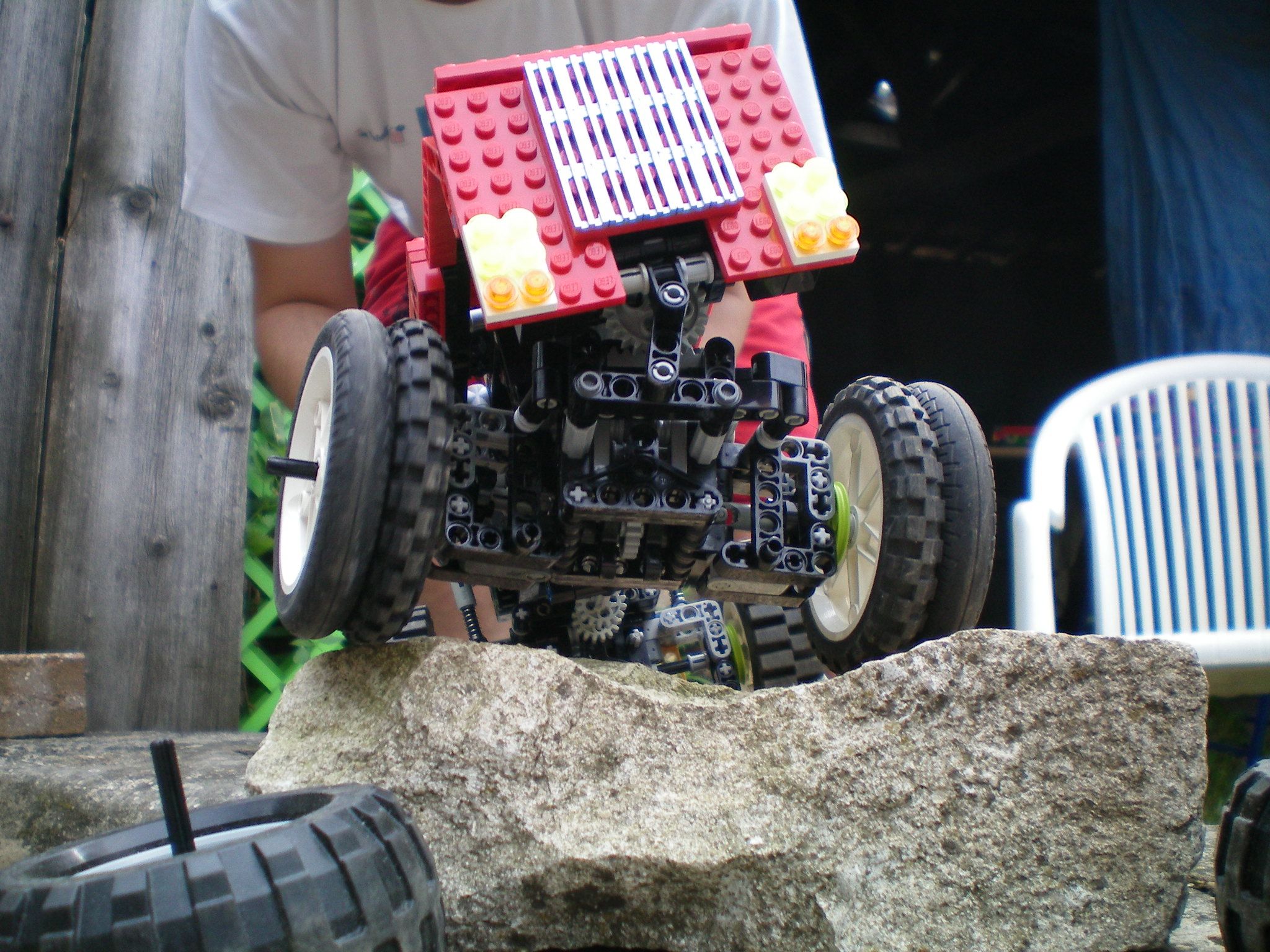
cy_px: 476
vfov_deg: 37.7
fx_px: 1394
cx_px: 635
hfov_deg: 49.0
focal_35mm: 38
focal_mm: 6.3
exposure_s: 1/160
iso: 64
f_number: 3.1
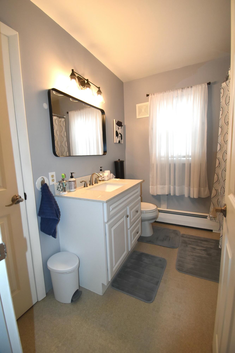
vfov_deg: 100.4
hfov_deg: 77.3
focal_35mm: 15
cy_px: 176
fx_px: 147
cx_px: 118
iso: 720
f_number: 5.6
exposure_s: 1/125
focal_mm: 10
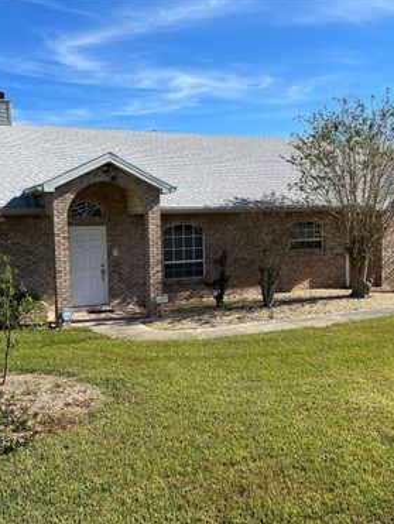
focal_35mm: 35
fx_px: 530
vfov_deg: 52.6
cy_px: 261
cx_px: 182
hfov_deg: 40.7
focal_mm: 5.7
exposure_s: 1/3968
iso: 50
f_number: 1.5
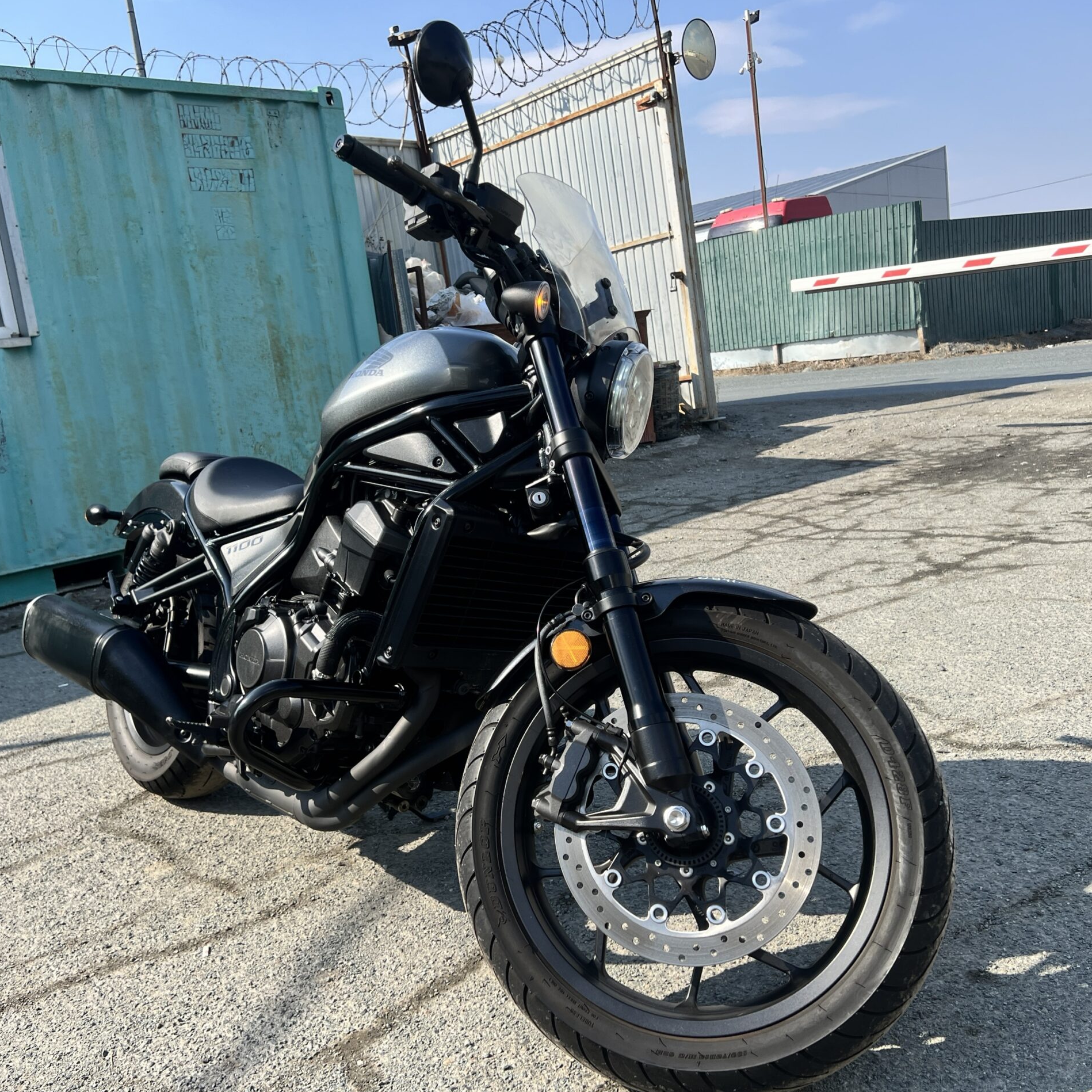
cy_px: 542
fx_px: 1106
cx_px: 495
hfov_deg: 52.5
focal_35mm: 31
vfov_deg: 52.5
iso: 50
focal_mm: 5.7
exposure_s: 1/2299
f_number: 1.5
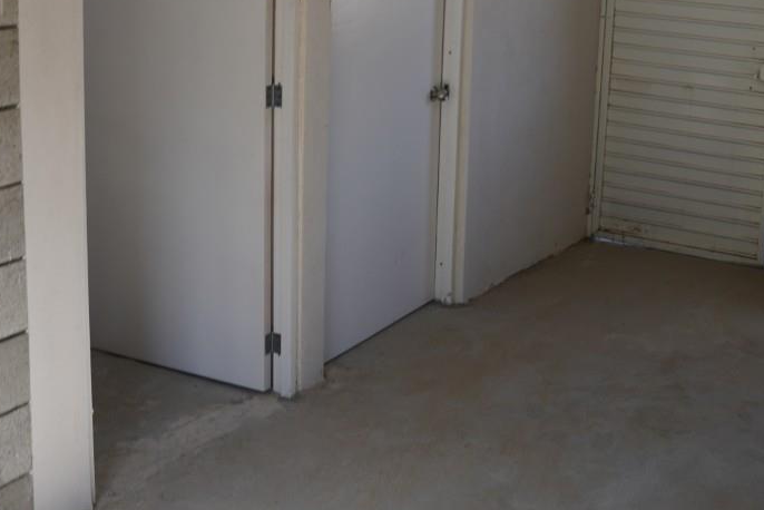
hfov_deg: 33.3
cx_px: 565
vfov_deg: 22.6
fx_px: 1253
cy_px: 87
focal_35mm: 59
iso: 100
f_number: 4.5
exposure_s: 1/80
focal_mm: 25
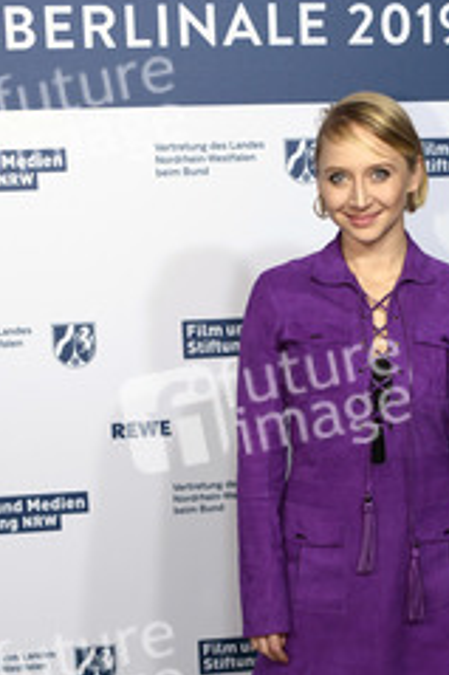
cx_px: 347
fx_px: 1255
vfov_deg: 29.4
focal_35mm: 67
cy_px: 548
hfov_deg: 20.1
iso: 800
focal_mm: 40
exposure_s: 1/400
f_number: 4
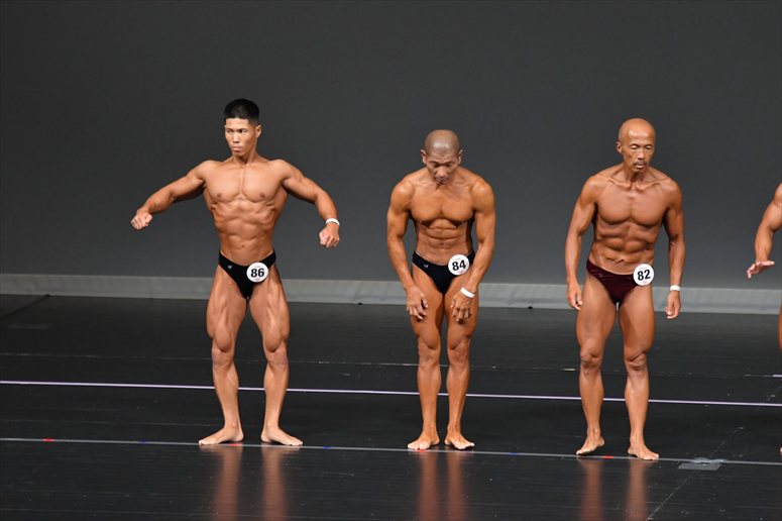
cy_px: 260
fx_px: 6188
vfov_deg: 4.8
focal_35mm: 285
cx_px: 391
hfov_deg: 7.2
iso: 4000
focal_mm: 190
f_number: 5.6
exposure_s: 1/400
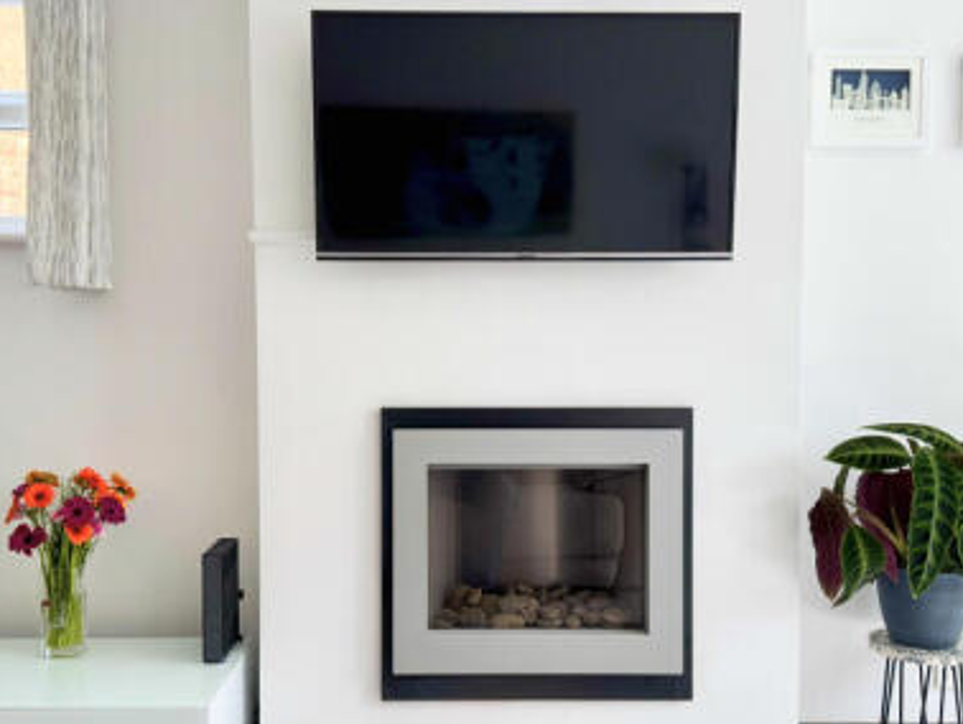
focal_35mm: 37
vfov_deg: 38.7
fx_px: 1030
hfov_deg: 50.1
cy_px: 391
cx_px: 470
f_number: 1.78
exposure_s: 1/121
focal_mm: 6.76
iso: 100
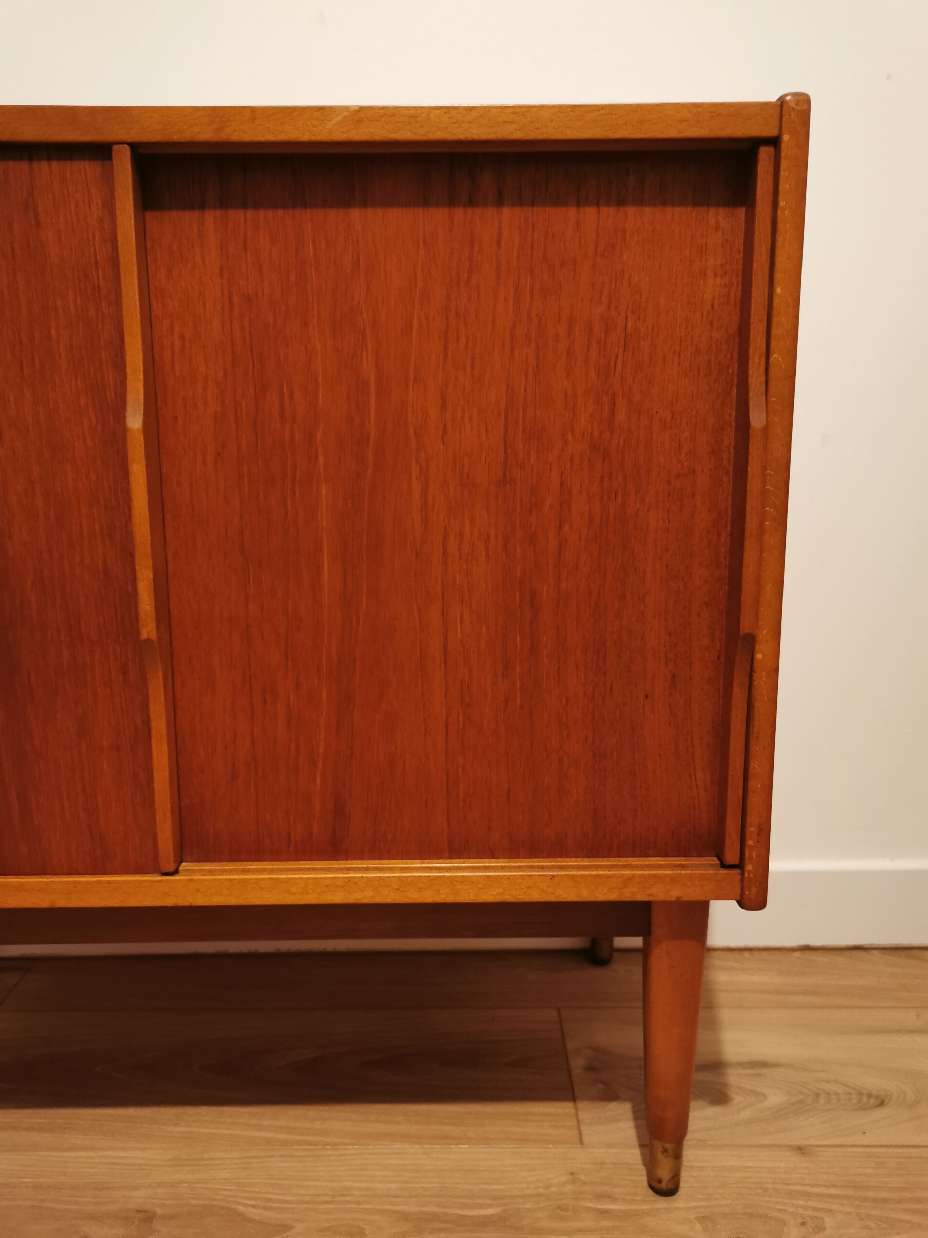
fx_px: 965
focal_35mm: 27
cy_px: 619
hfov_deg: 51.4
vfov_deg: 65.3
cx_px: 464
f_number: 1.8
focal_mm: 5.58
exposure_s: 1/33.3
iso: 400
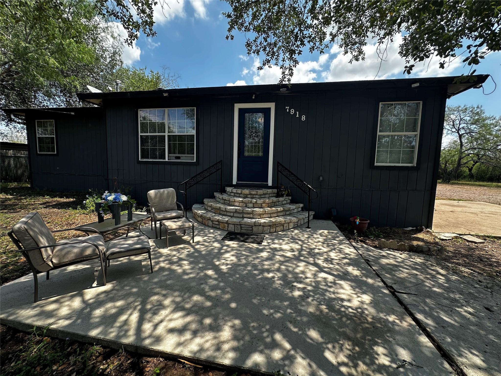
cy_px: 188
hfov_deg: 102.1
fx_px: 203
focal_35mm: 14
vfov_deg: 85.7
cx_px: 250
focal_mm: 2.22
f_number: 2.2
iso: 40
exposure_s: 1/553
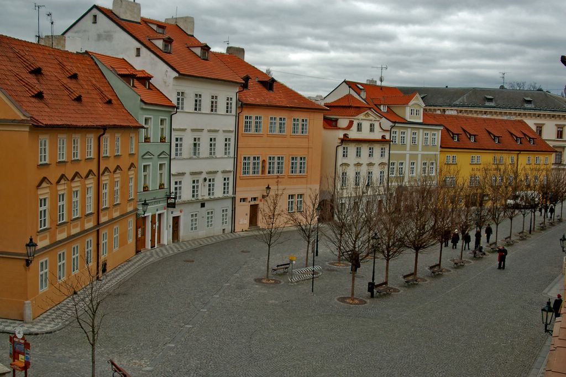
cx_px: 283
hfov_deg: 46.4
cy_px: 188
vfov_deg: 31.8
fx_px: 660
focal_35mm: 42
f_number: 6.3
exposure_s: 1/400
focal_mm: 28
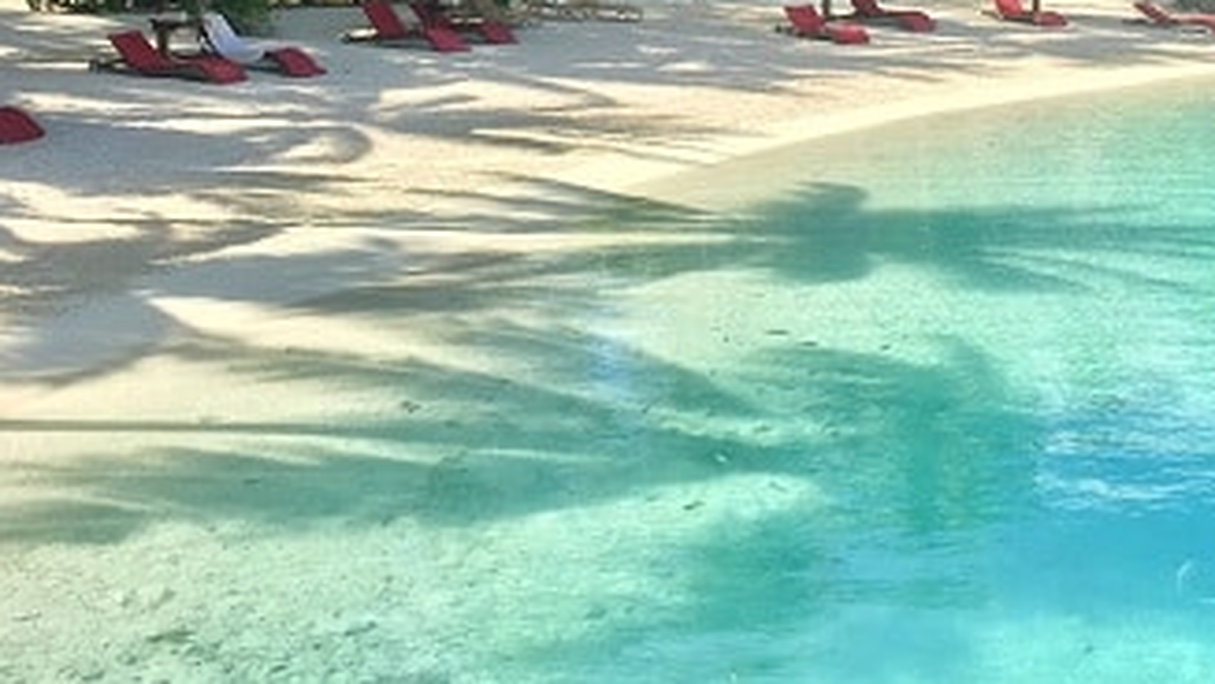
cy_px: -100
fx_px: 1869
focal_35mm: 58
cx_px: 602
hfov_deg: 36.0
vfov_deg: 19.7
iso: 32
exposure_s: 1/1130
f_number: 2.2
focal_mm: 4.15
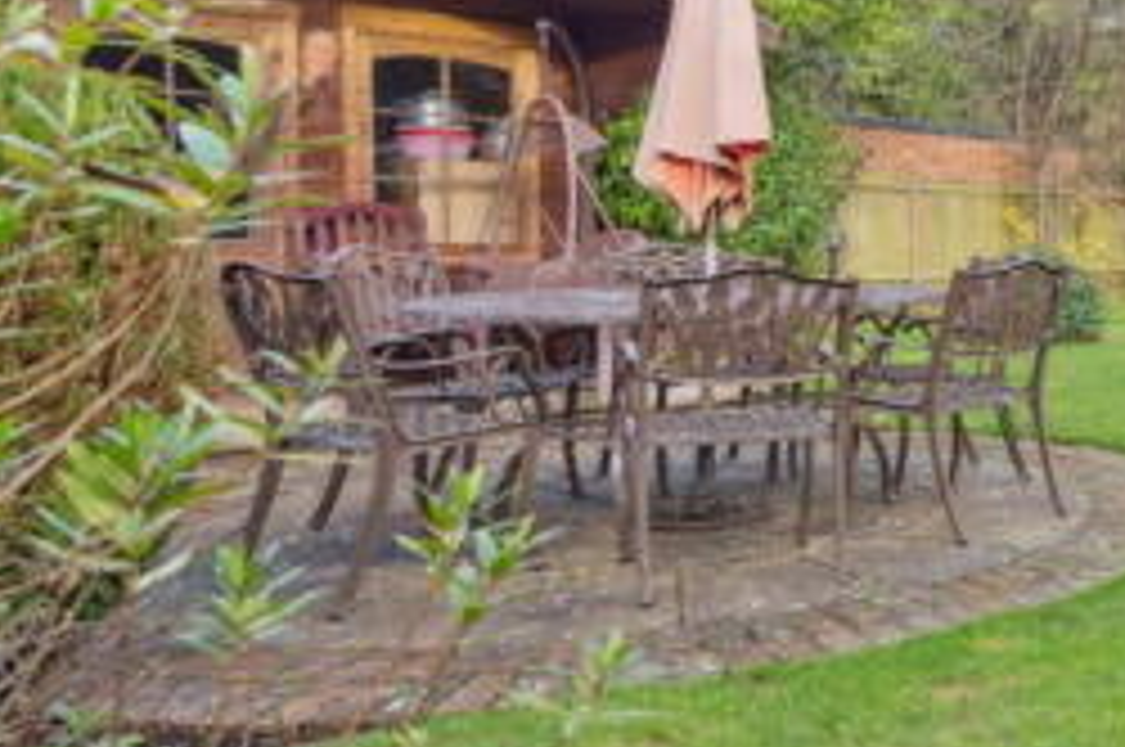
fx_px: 1311
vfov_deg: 31.6
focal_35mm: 42
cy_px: 254
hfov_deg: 35.1
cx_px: 1397
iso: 640
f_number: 7.1
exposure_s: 1/160
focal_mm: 16
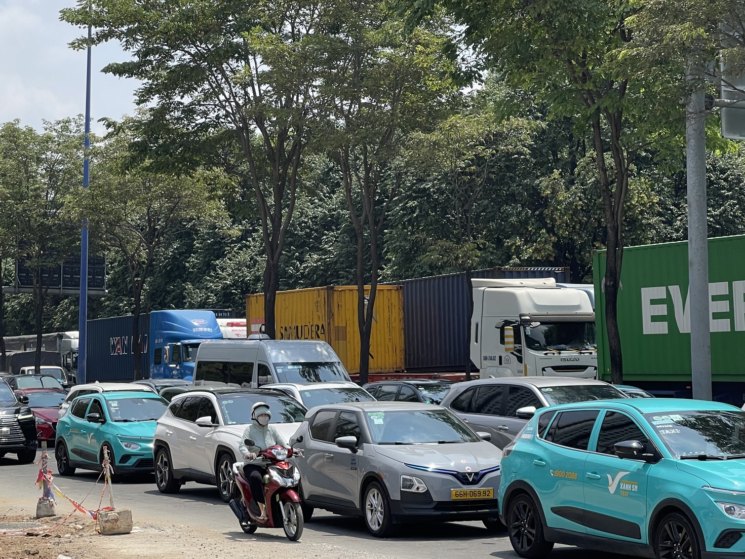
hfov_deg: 22.4
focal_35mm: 87
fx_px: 1872
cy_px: 276
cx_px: 257
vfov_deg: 17.0
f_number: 2.2
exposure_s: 1/1233
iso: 20
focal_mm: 7.5
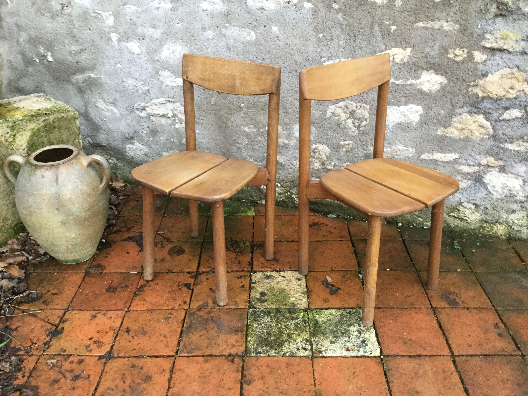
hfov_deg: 58.4
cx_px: 264
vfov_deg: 45.4
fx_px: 473
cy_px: 198
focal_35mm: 31
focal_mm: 3.3
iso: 125
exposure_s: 1/33
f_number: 2.4
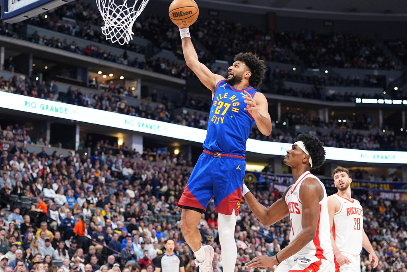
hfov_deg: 28.8
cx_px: 204
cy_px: 136
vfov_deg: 19.5
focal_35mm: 70
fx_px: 792
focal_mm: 47
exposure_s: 1/1600
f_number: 2
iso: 2500
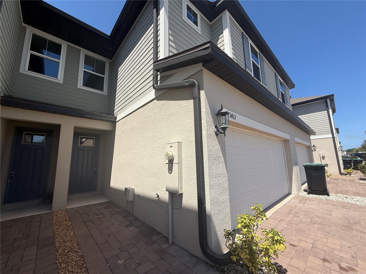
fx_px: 148
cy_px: 137
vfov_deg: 85.7
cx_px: 183
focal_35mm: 14
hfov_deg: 102.1
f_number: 2.2
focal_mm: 2.22
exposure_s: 1/2841
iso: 50
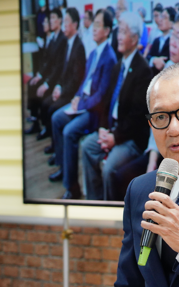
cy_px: 144
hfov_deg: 5.4
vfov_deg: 8.7
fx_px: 1881
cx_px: 180
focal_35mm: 241
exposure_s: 1/320
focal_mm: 105
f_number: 4
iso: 1600
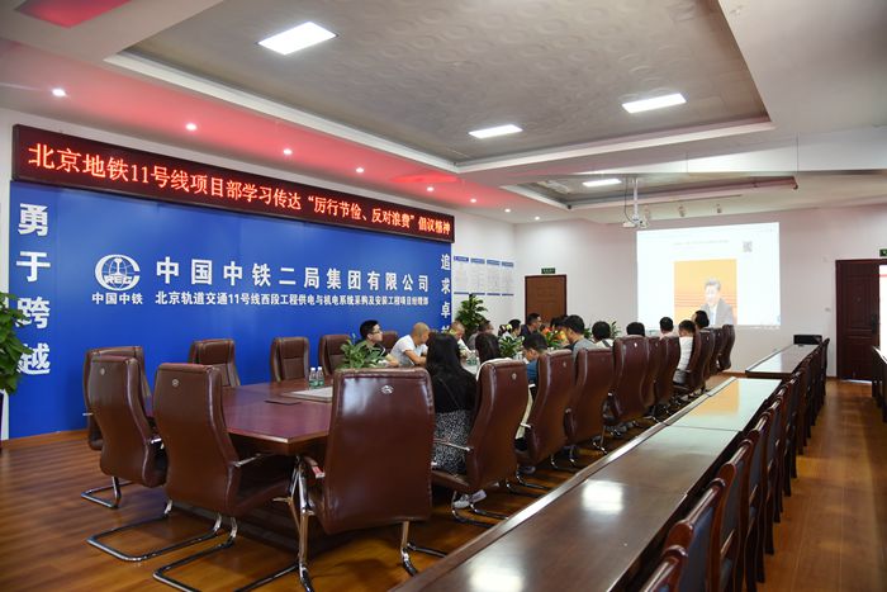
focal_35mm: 24
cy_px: 296
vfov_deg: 53.2
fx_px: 591
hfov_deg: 73.7
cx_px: 444
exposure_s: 1/20
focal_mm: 24
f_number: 4
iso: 800
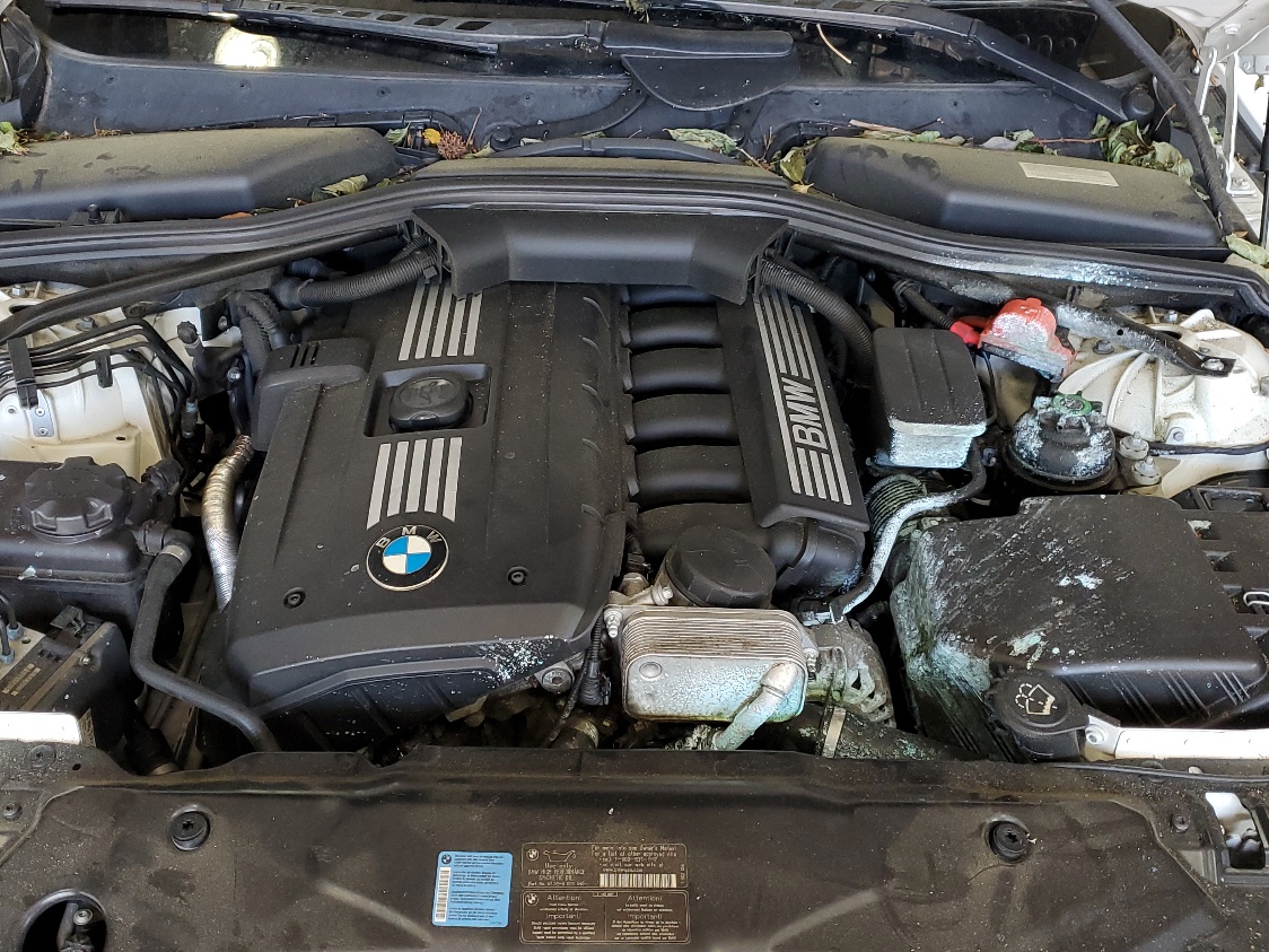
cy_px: 479
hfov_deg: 50.1
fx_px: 1356
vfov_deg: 38.7
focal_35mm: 37
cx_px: 588
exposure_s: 1/60.2
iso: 91
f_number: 1.5
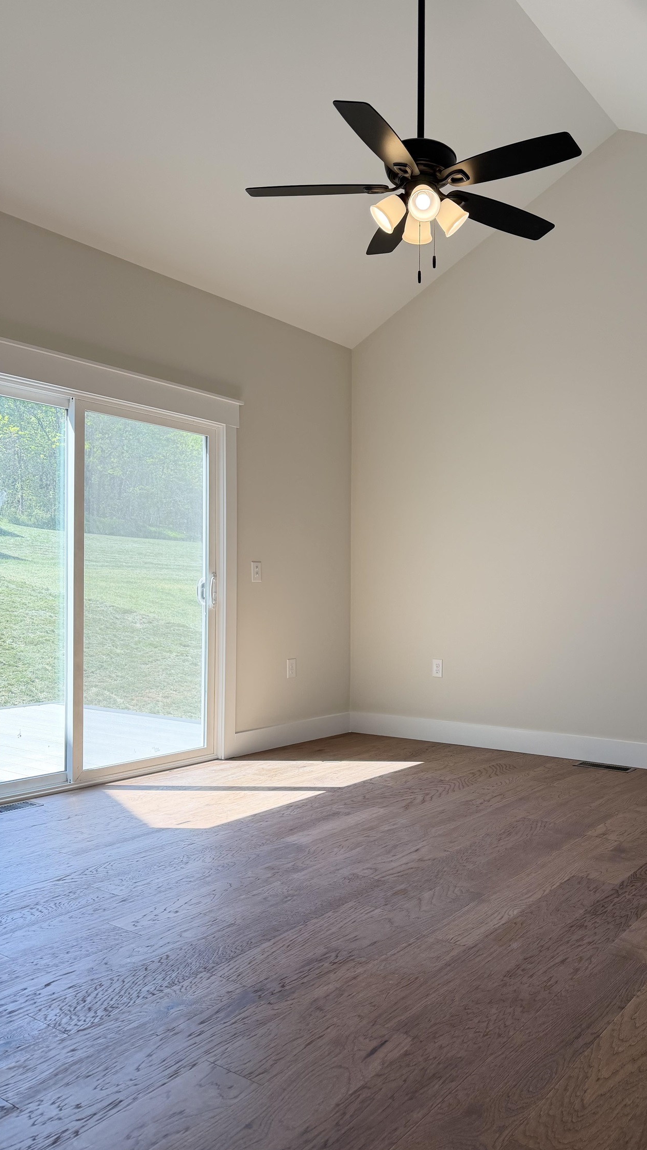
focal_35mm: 27
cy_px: 592
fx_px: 823
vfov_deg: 69.8
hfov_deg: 42.2
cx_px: 443
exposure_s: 1/318
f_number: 1.78
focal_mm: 6.76
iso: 100
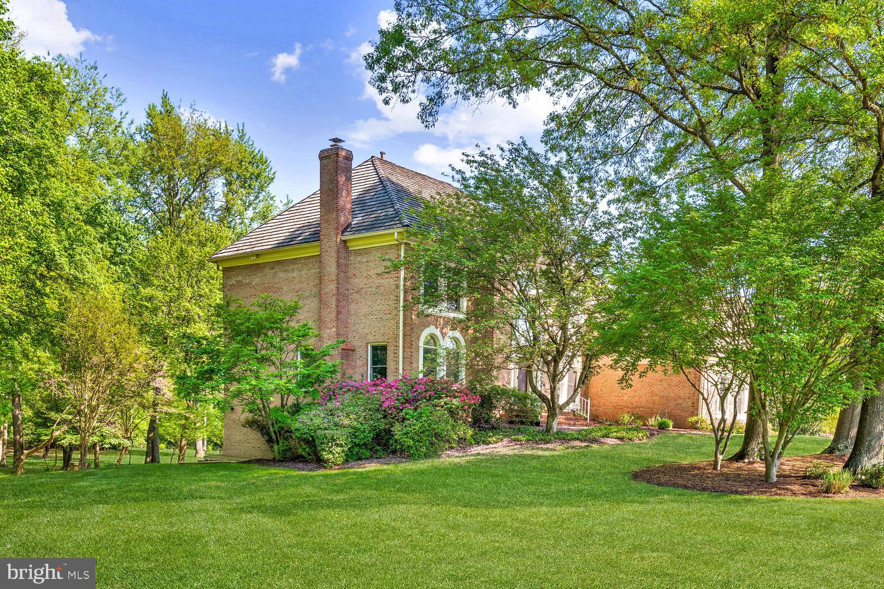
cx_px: 442
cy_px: 294
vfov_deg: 40.0
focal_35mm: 33
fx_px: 810
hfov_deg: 57.2
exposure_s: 1/100
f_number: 8
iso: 100
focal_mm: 33
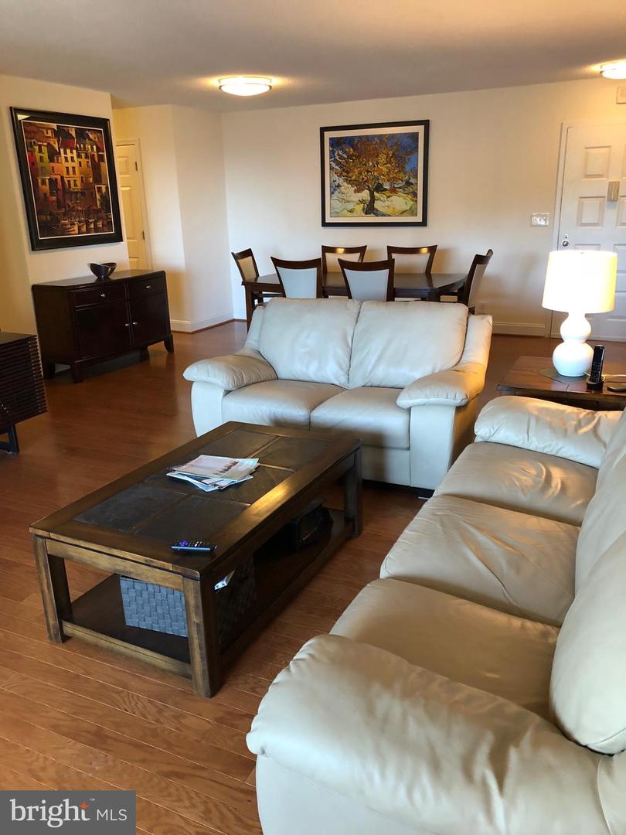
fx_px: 675
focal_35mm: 28
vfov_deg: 63.4
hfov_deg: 49.7
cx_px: 313
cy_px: 418
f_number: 1.8
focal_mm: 4
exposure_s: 1/15
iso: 50
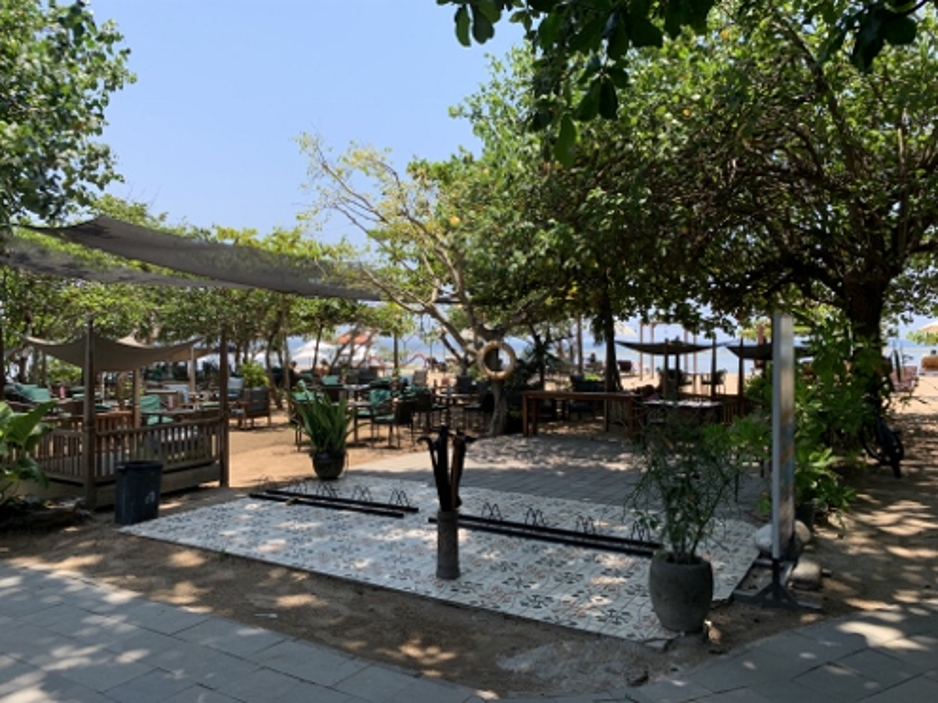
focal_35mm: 26
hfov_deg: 67.3
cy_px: 352
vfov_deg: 53.0
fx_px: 704
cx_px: 469
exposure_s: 1/1149
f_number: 1.8
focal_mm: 4.25
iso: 25
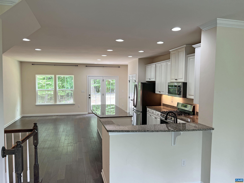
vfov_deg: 53.1
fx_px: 183
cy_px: 92
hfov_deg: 67.3
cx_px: 122
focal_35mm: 26
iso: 80
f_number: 1.5
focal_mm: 5.7
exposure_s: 1/120
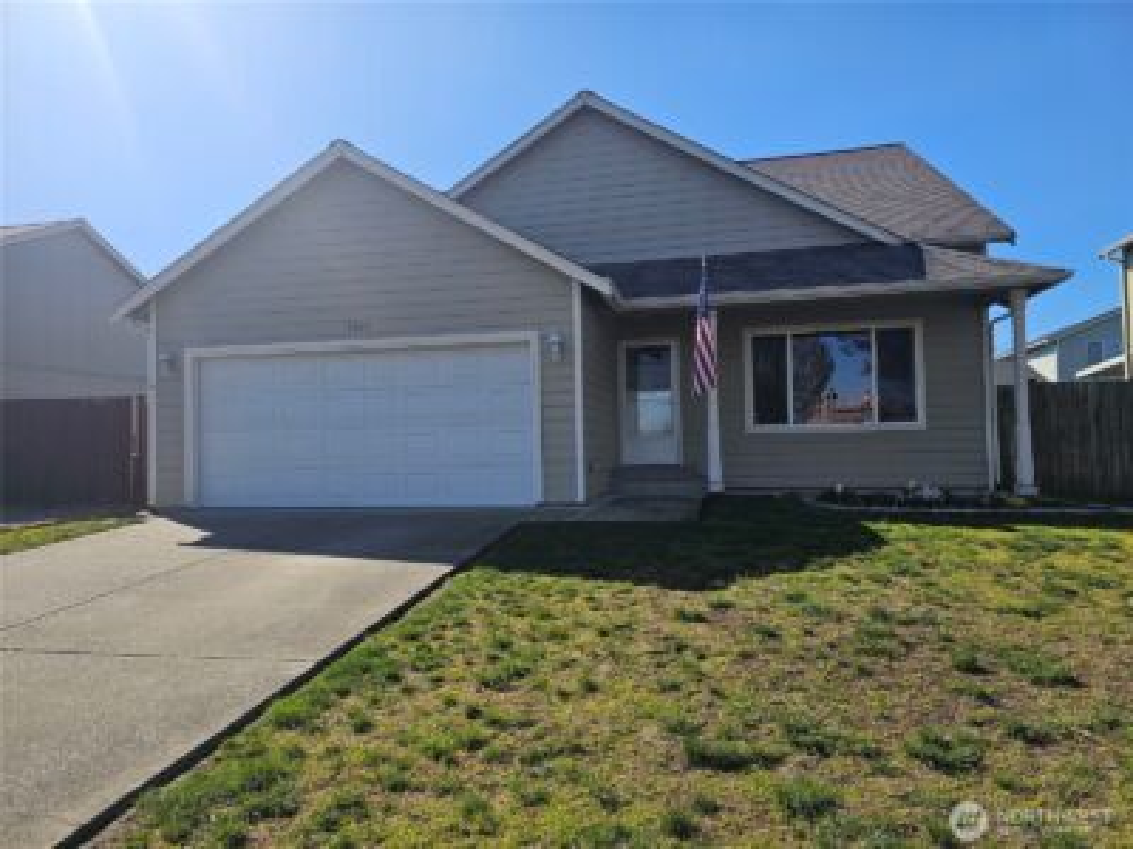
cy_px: 424
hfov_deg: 73.9
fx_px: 753
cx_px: 566
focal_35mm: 23
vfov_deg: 58.9
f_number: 1.7
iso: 10
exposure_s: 1/784
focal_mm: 6.3
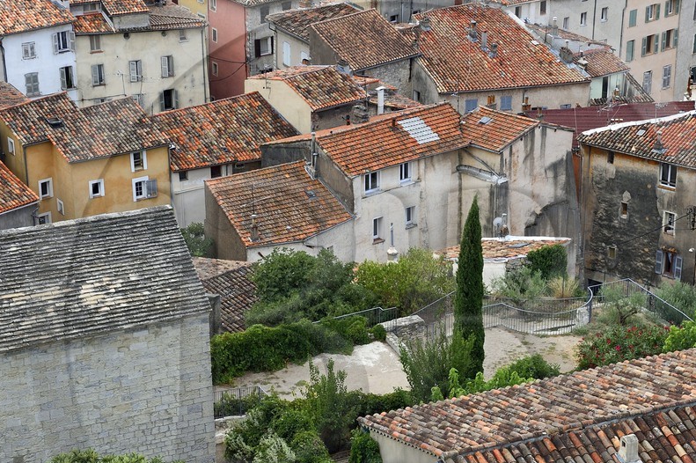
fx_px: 1758
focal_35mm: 91
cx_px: 387
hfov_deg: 22.4
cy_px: 327
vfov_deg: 15.0
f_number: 8
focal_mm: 45
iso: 200
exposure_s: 1/200
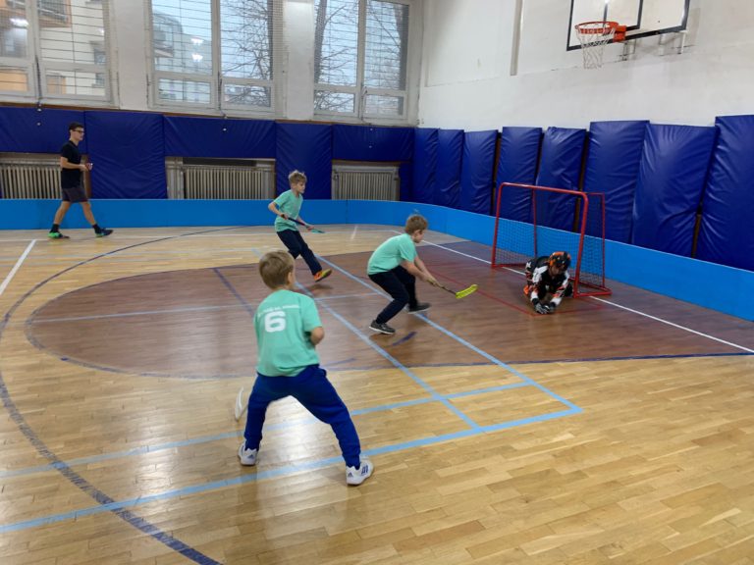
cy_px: 282
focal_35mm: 26
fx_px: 566
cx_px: 377
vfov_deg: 53.1
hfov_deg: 67.3
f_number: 1.8
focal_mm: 4.25
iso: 50
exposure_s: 1/50
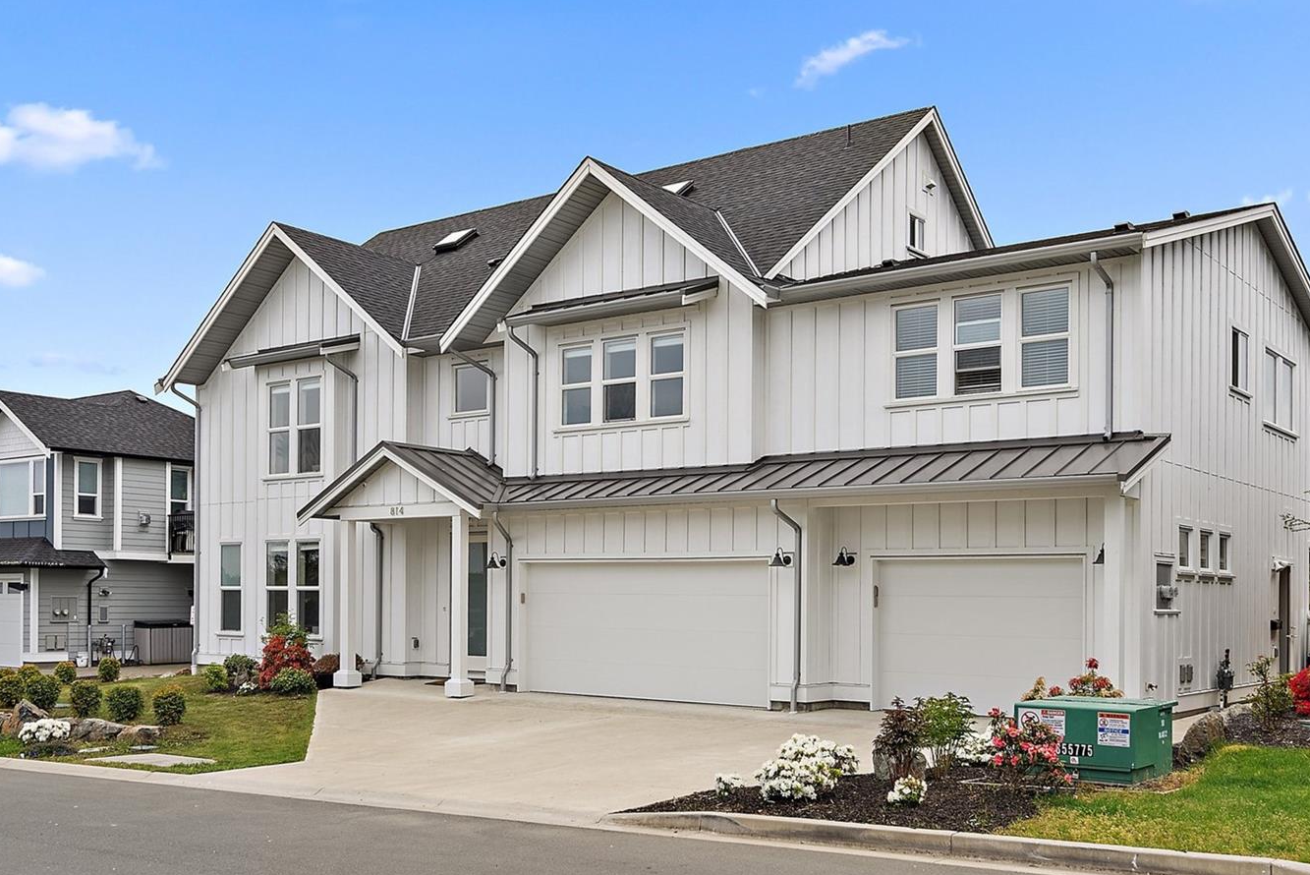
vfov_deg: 36.9
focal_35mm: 36
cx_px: 687
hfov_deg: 53.1
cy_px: 412
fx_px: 1311
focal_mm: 30
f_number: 7.1
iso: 320
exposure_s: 1/250
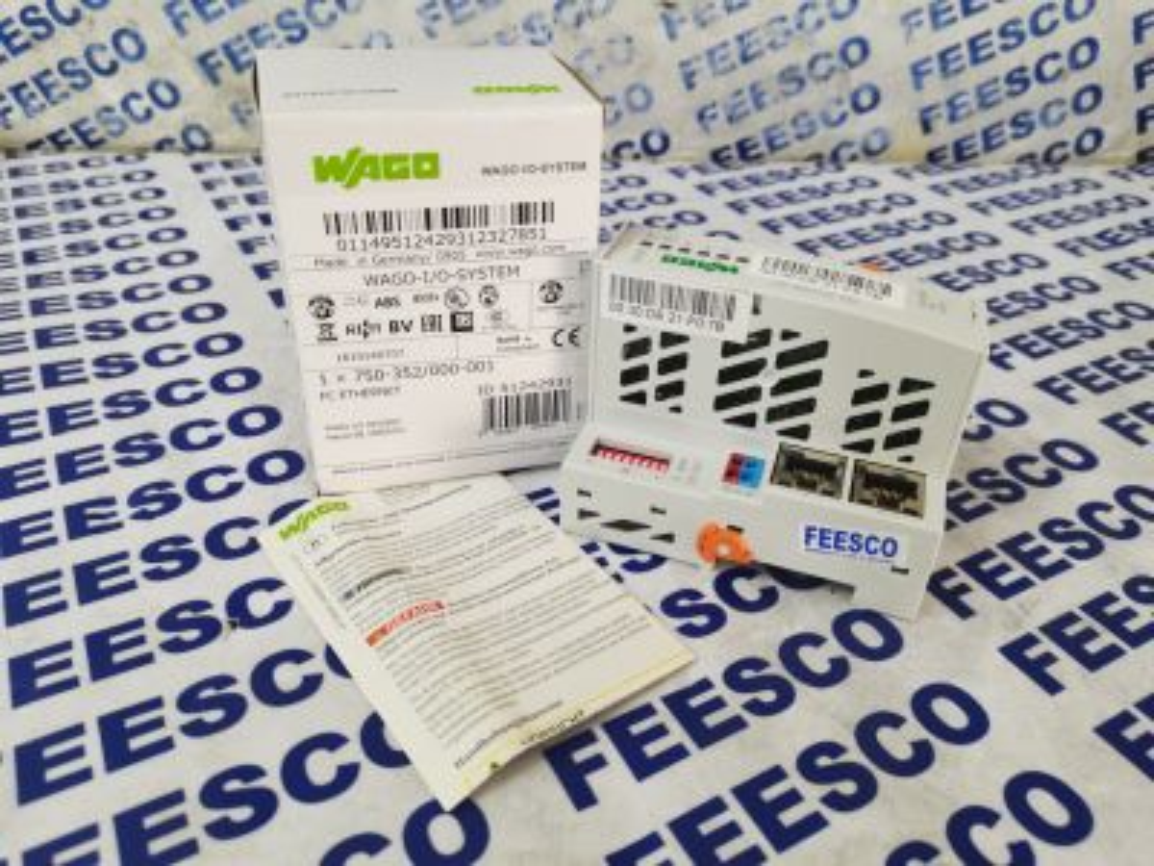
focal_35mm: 26
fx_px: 867
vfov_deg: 53.1
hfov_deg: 67.3
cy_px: 433
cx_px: 577
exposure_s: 1/30
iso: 400
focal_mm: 5.58
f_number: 1.8
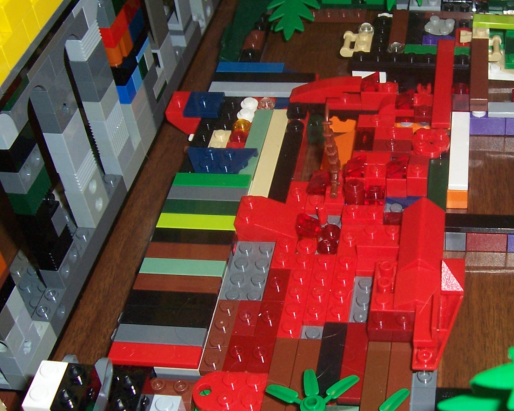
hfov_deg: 31.5
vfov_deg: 26.2
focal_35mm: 58
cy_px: 186
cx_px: 419
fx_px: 882
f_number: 2.7
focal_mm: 5.6
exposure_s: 1/60
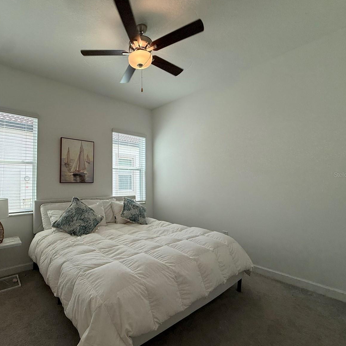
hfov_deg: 82.0
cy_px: 174
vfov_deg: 84.0
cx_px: 124
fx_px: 192
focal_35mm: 17
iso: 50
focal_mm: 2.22
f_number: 2.2
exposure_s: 1/211
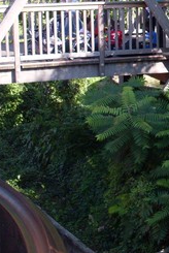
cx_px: 178
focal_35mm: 99
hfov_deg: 13.6
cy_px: 21
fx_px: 695
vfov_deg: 20.1
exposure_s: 1/250
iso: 80
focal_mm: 6.3
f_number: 2.8
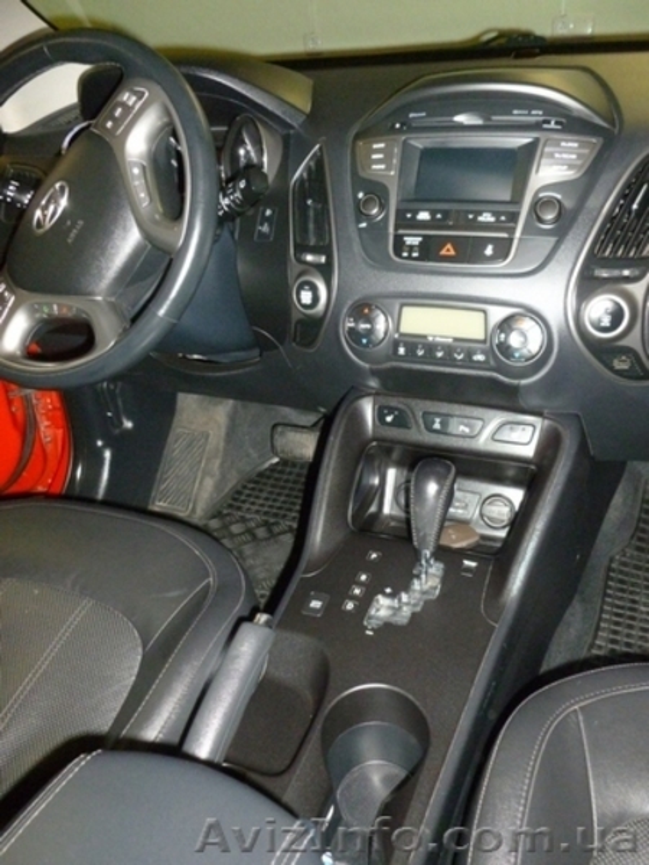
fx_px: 700
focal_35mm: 28
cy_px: 432
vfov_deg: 63.4
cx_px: 324
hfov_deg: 49.7
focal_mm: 5
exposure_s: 1/60
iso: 640
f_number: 3.3
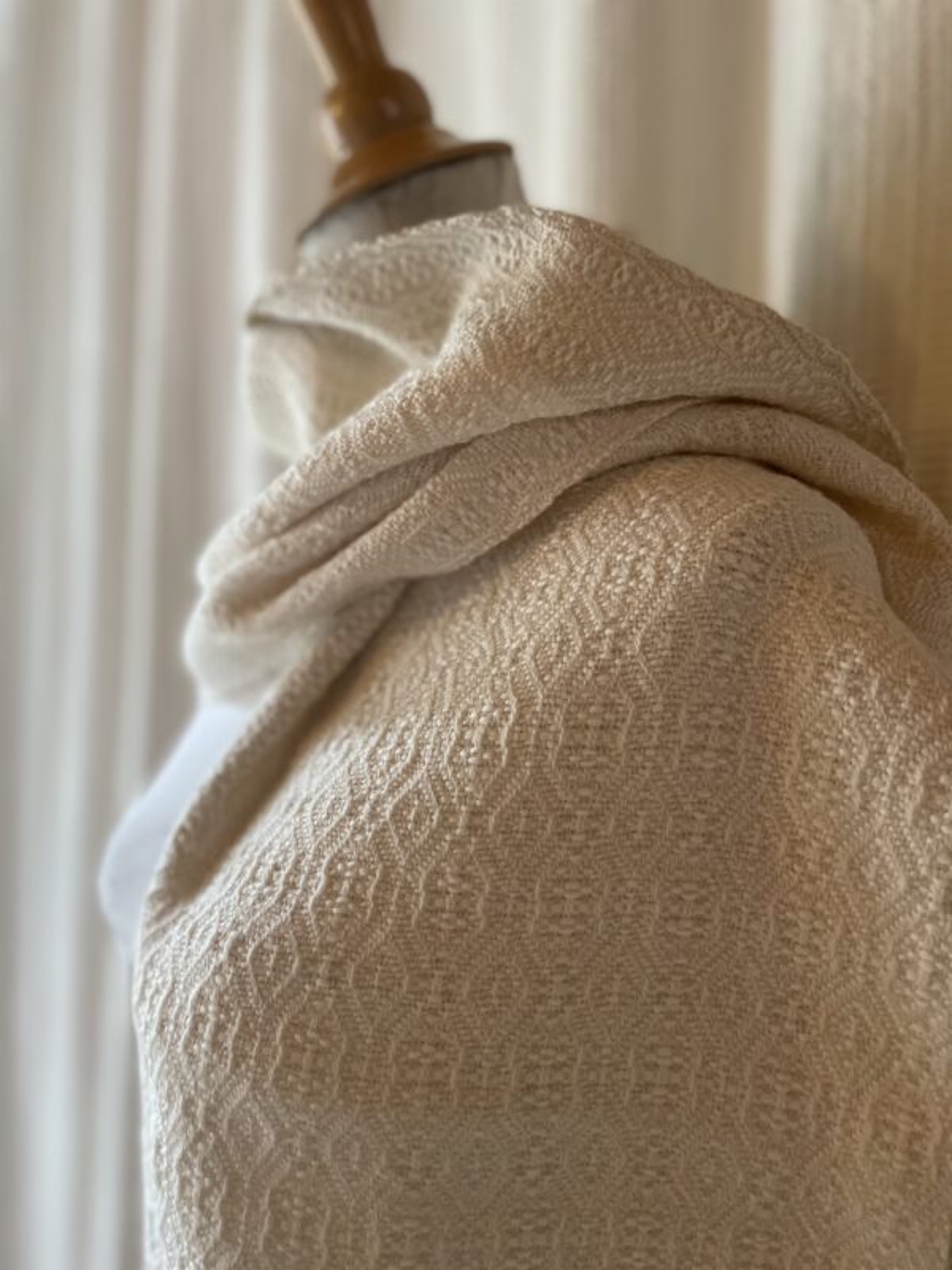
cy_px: 635
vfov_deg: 67.3
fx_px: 953
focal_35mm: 26
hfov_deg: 53.1
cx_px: 476
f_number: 1.6
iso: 500
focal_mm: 4.2
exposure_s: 1/60
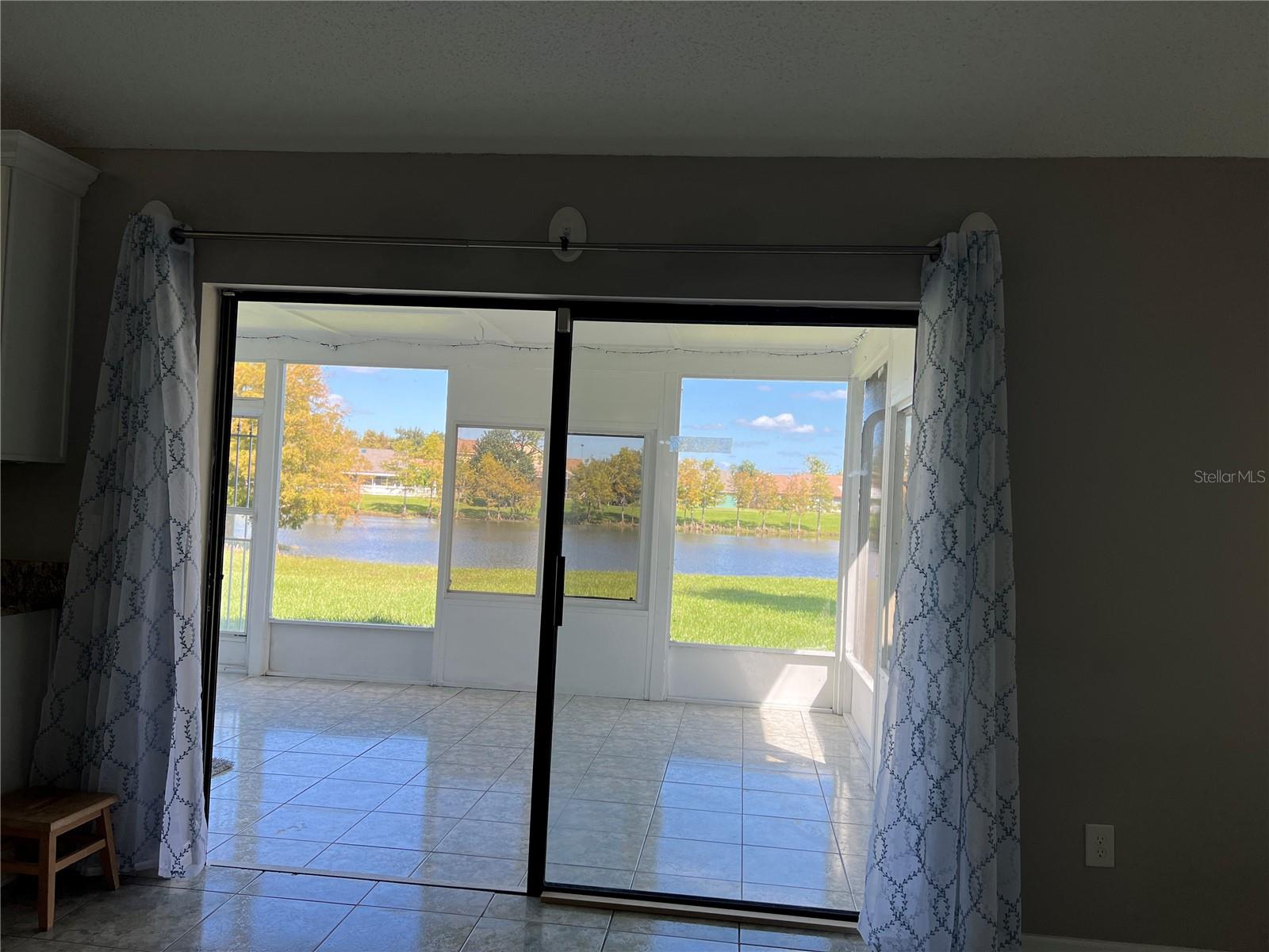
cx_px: 634
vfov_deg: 53.1
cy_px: 476
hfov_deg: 67.3
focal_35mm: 26
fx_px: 953
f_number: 1.5
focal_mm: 5.7
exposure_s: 1/476
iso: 50
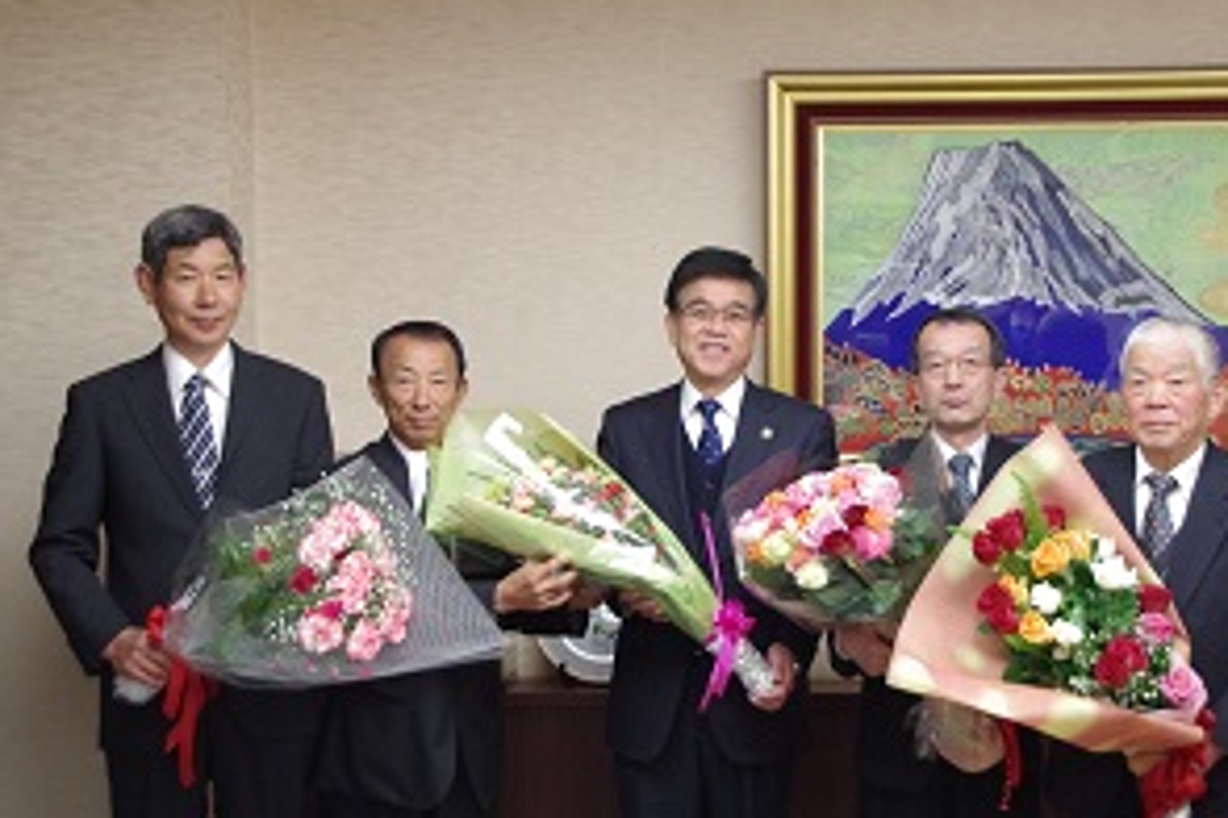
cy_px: 463
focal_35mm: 88
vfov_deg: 15.6
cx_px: 748
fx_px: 2991
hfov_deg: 23.2
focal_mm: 43
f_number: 5.6
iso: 3200
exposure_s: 1/60
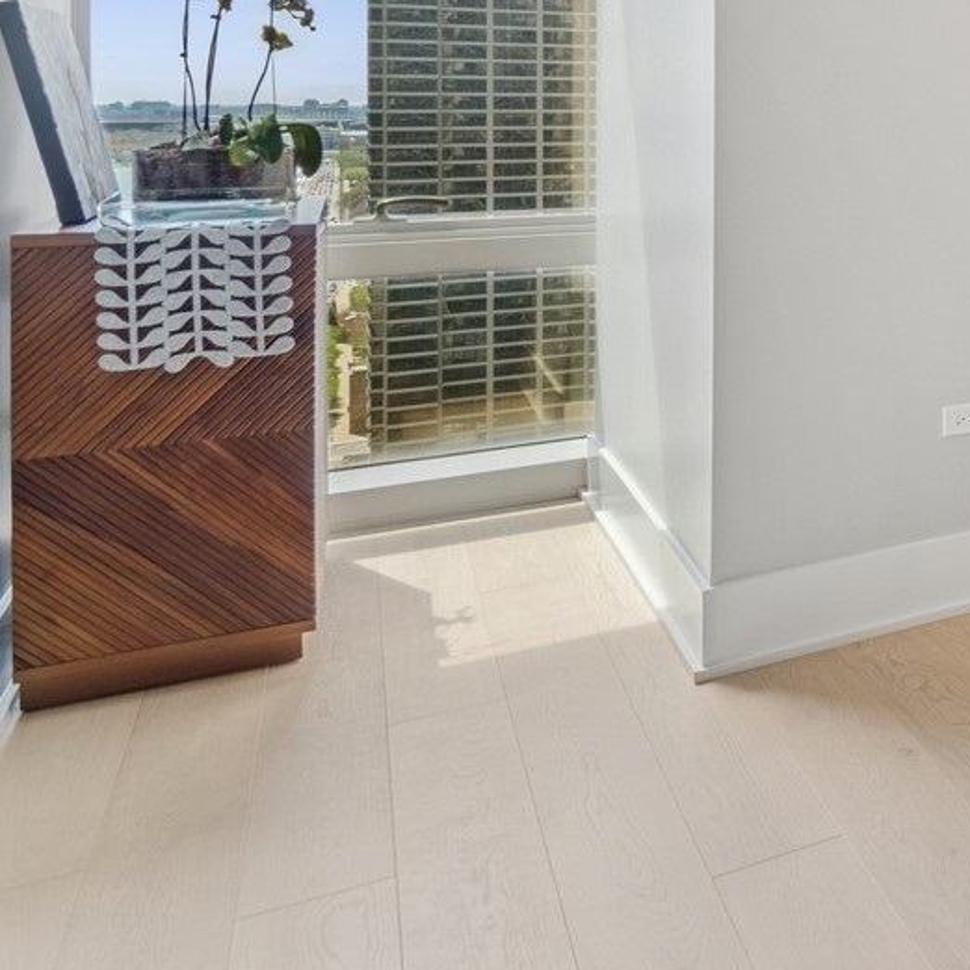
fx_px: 1236
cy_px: 105
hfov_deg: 30.1
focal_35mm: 39
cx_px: 1368
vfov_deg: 39.8
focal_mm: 10
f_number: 11
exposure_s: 1/5
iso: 200
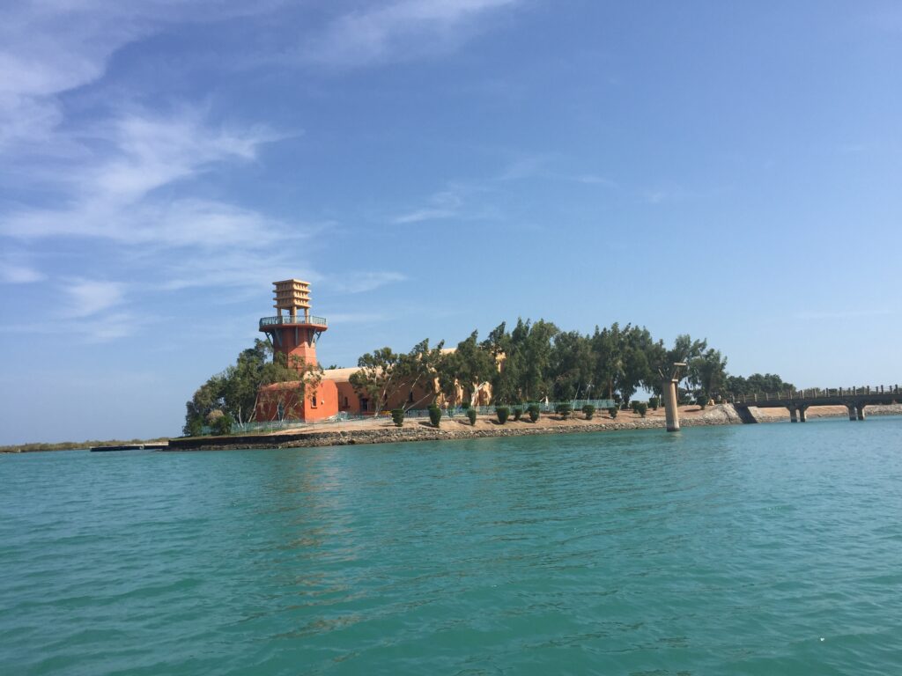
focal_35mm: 29
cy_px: 338
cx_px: 451
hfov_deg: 61.7
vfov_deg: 48.2
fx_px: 756
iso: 32
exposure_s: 1/2326
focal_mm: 4.15
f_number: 2.2
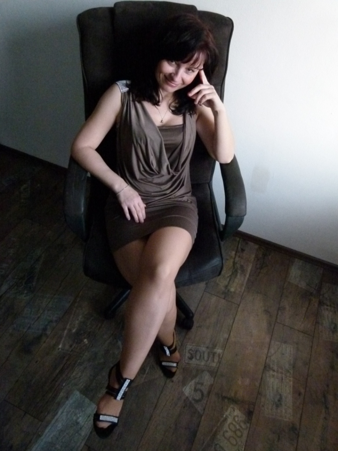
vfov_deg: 69.4
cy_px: 226
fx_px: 325
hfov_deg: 54.9
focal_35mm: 25
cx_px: 169
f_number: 2.8
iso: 800
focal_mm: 4.5
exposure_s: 1/15
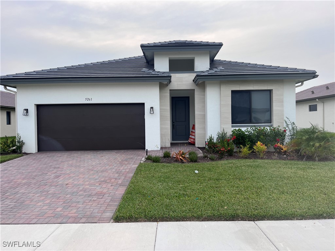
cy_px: 126
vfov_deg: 53.1
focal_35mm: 26
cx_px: 168
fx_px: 252
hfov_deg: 67.3
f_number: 1.5
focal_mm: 5.7
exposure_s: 1/578
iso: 50
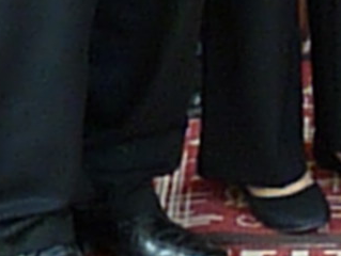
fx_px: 2150
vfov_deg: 6.4
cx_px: 459
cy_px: -414
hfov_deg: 8.9
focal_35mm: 218
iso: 1000
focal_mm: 6
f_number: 3
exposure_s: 1/30
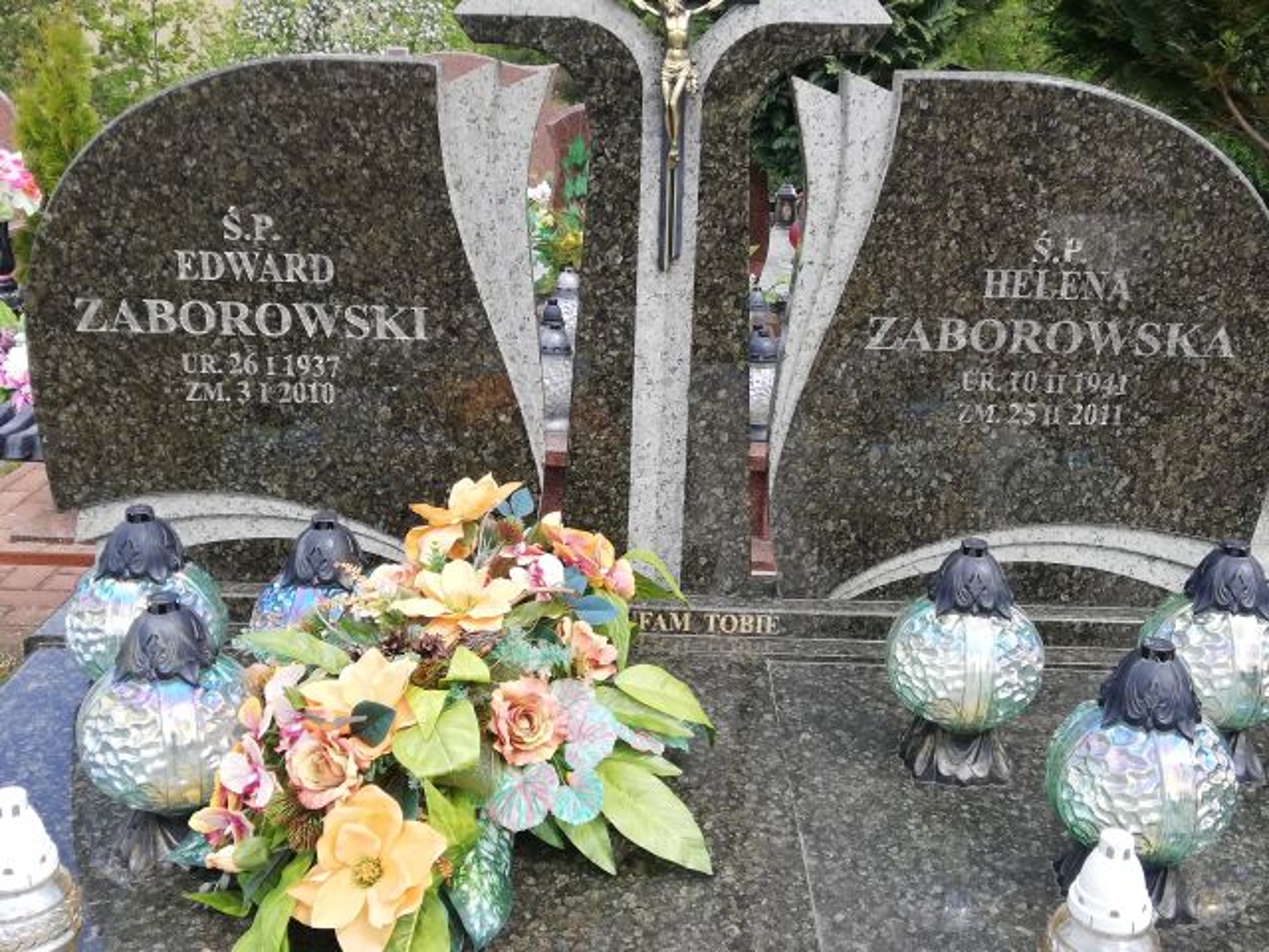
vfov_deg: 36.0
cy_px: 476
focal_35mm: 40
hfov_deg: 46.8
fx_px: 1466
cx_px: 634
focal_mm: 3.81
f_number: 2.2
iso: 50
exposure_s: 1/343
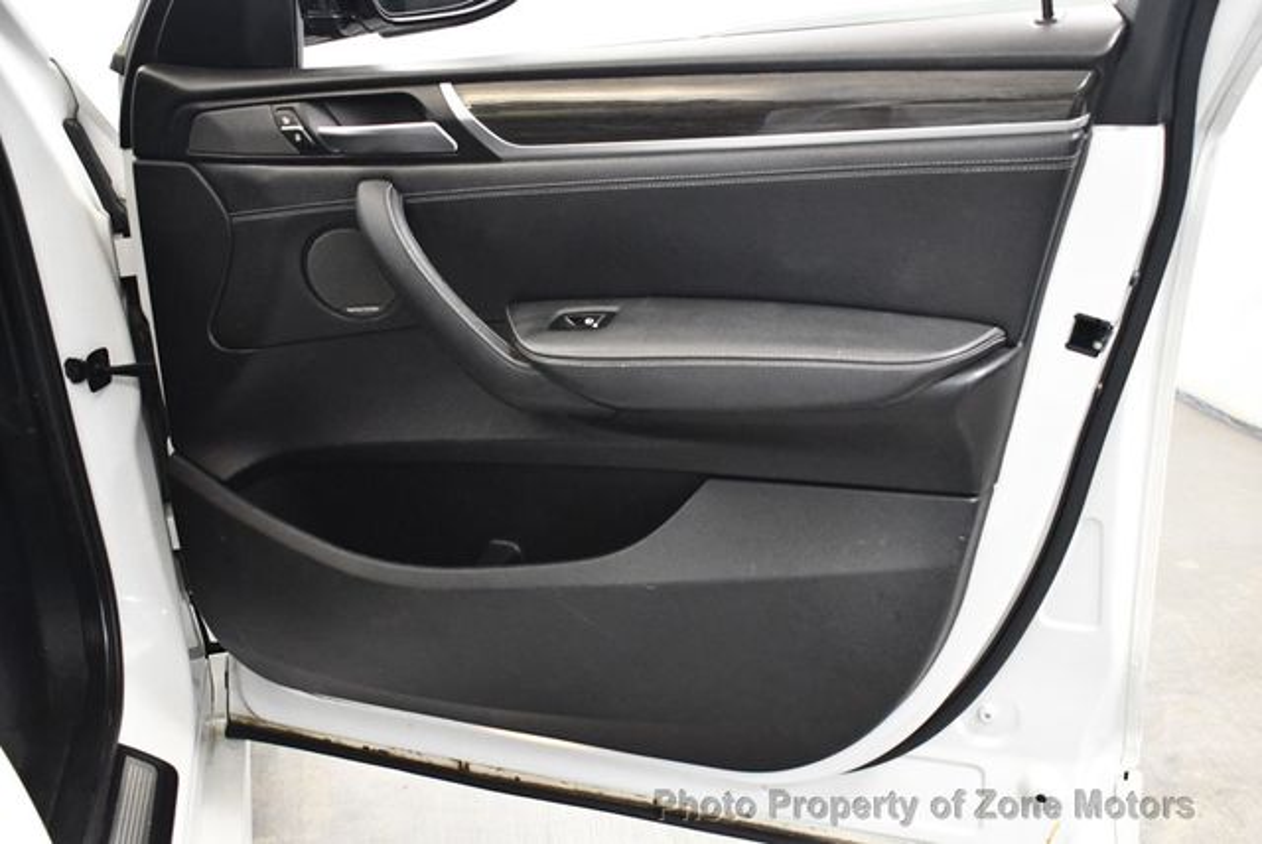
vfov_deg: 33.5
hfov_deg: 48.4
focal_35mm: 40
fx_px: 1403
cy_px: 422
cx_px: 631
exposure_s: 1/60
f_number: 3.8
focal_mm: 20
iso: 3600
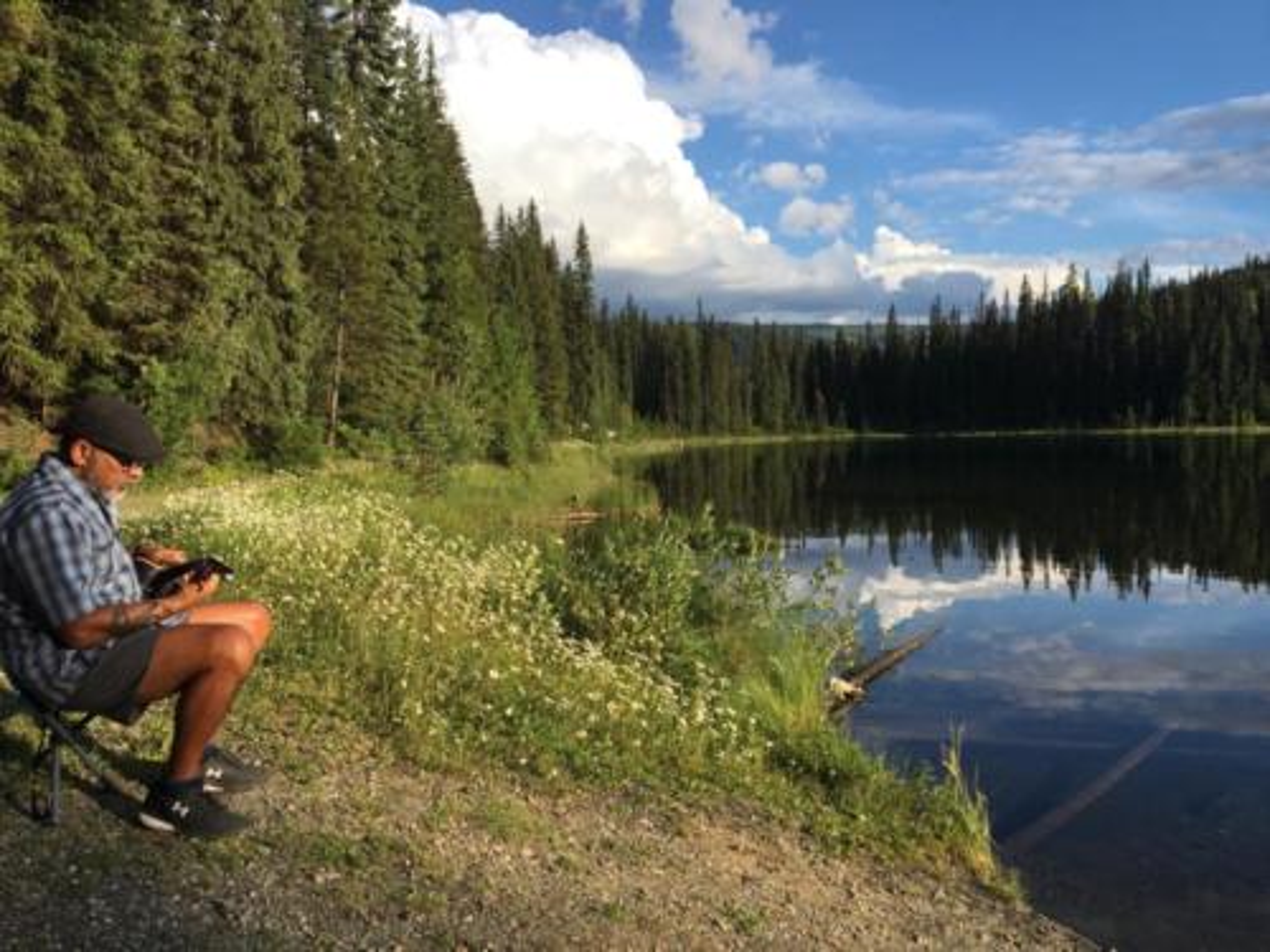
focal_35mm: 29
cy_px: 476
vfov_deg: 48.2
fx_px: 1064
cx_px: 635
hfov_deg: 61.7
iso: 25
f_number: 2.2
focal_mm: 4.15
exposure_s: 1/1040
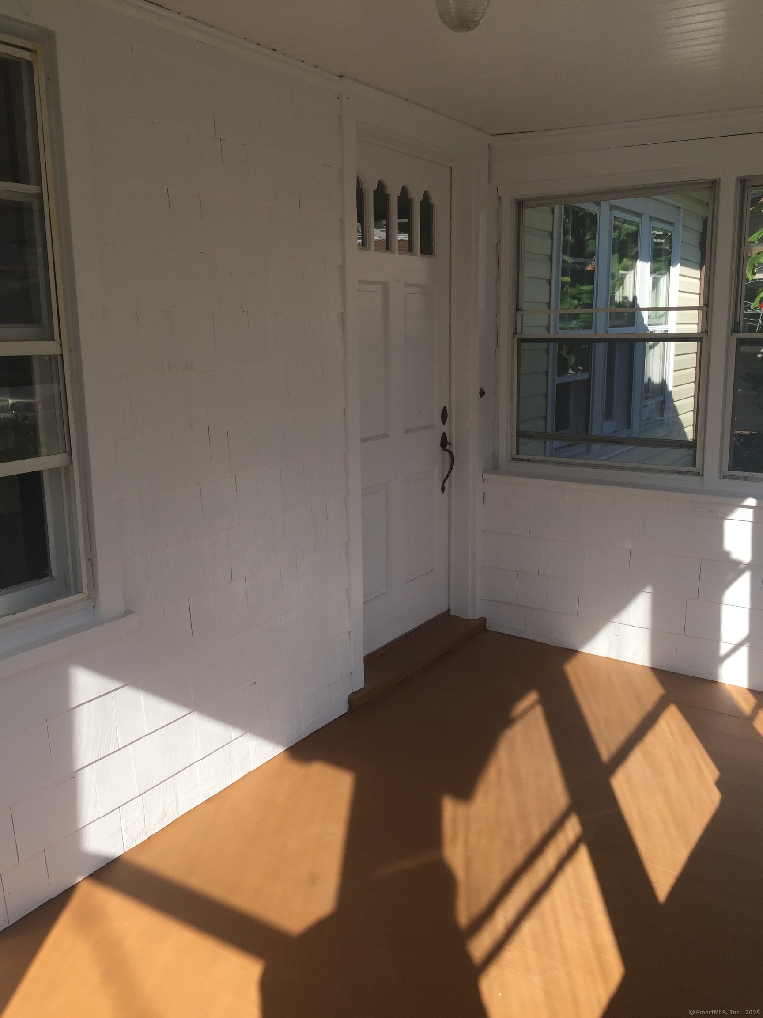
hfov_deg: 48.2
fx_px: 852
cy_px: 509
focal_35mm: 29
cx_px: 382
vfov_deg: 61.7
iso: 32
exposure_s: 1/1041
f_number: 2.2
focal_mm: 4.15
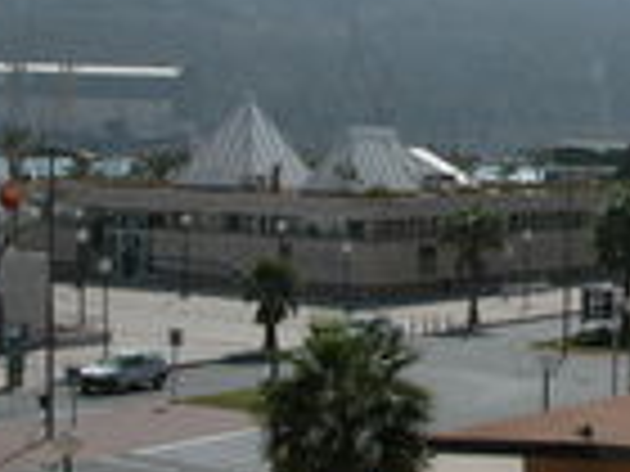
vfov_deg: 14.7
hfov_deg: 19.1
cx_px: 616
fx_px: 1820
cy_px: 135
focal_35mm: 100
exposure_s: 1/533
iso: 100
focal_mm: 8.9
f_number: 8
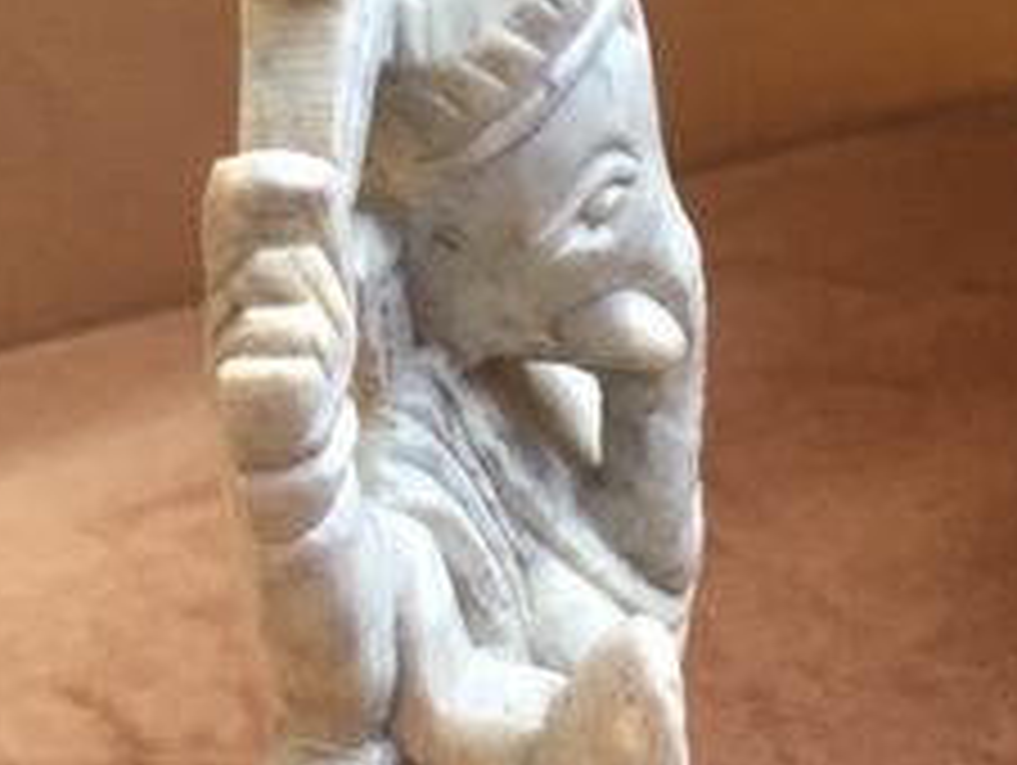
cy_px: 662
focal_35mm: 82
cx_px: 576
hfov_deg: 23.8
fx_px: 2412
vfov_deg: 17.8
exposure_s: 1/33
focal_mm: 4.15
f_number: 2.2
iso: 80
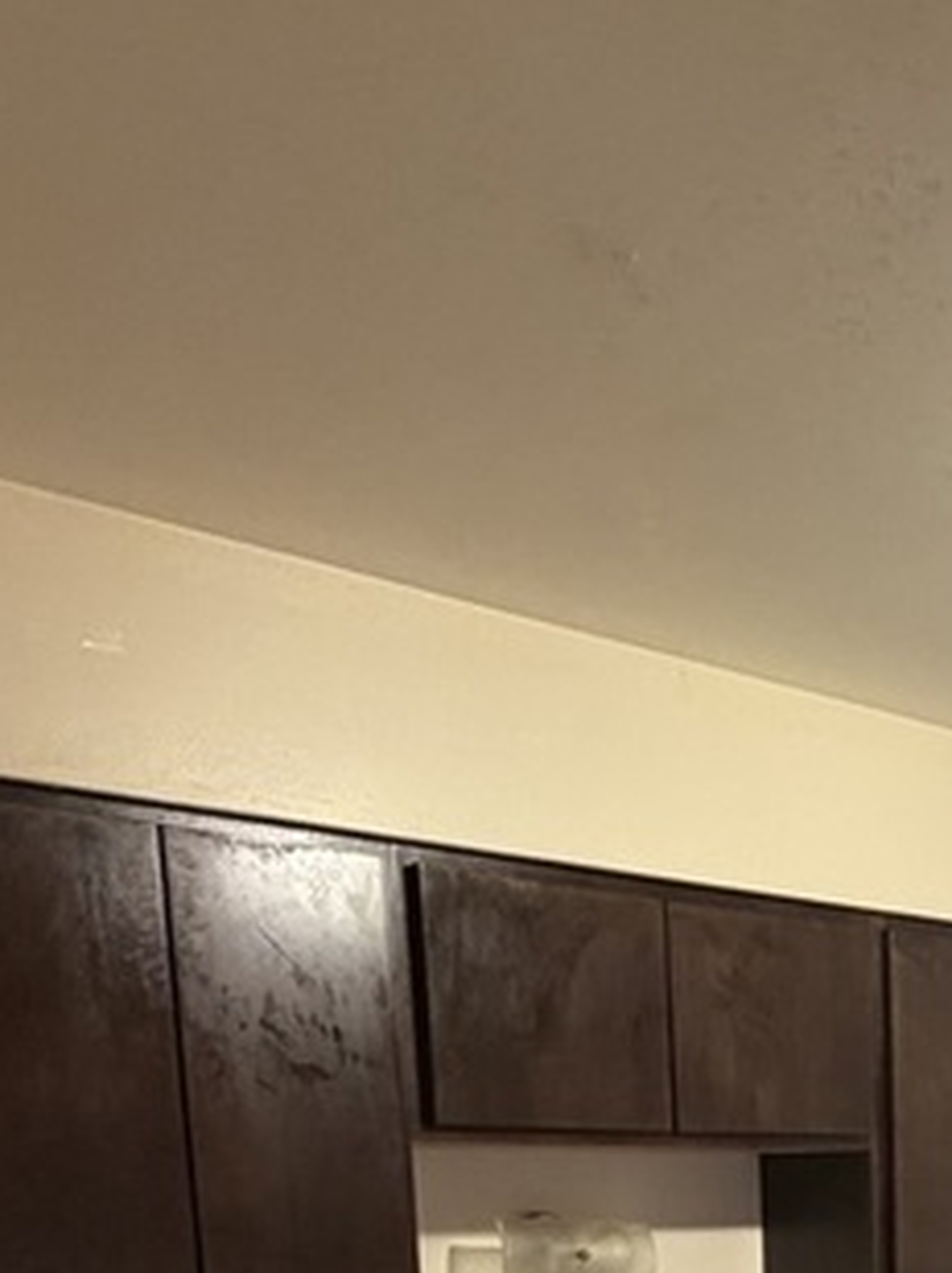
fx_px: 1801
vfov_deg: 31.5
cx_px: 1022
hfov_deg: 27.4
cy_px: 1590
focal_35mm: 49
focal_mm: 2.22
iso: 320
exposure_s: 1/60
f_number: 2.2
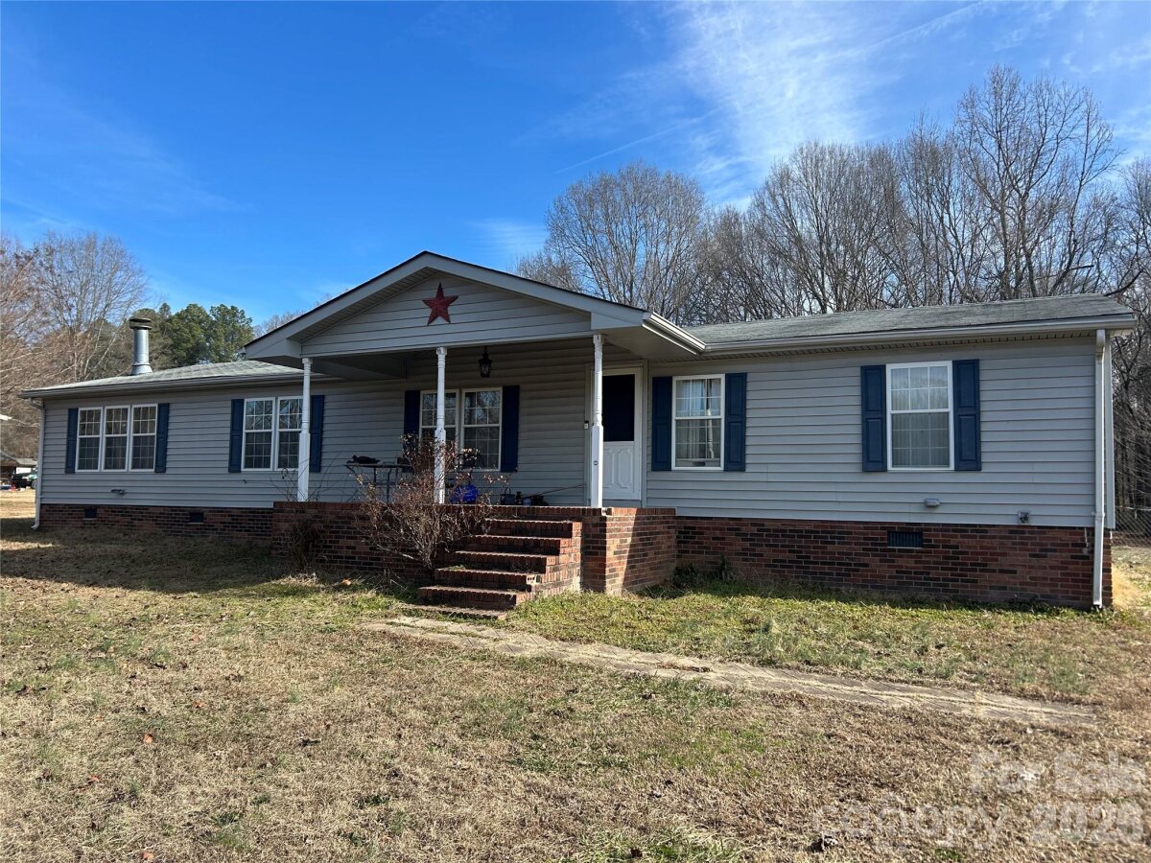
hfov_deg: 67.3
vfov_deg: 53.1
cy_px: 432
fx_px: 865
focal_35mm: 26
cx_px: 576
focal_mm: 5.7
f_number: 1.5
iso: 50
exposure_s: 1/1869
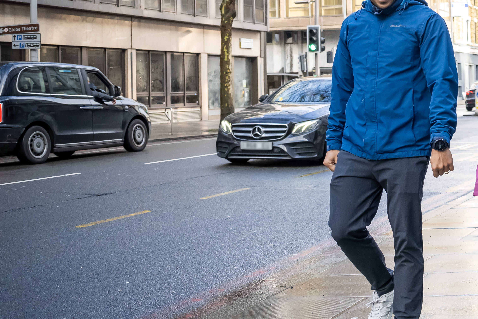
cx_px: 613
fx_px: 876
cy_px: 68
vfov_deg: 20.4
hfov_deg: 26.2
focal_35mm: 66
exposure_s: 1/500
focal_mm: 24
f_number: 3.2
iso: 500
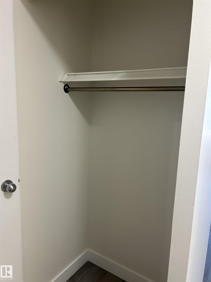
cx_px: 106
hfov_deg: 53.1
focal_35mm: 26
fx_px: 211
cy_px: 141
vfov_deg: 67.3
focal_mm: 5.7
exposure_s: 1/60
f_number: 1.5
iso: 125
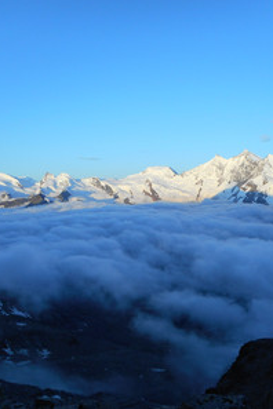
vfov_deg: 54.4
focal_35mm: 35
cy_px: 204
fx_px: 398
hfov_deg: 37.6
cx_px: 171
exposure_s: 1/250
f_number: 3.7
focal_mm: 4.5
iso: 80
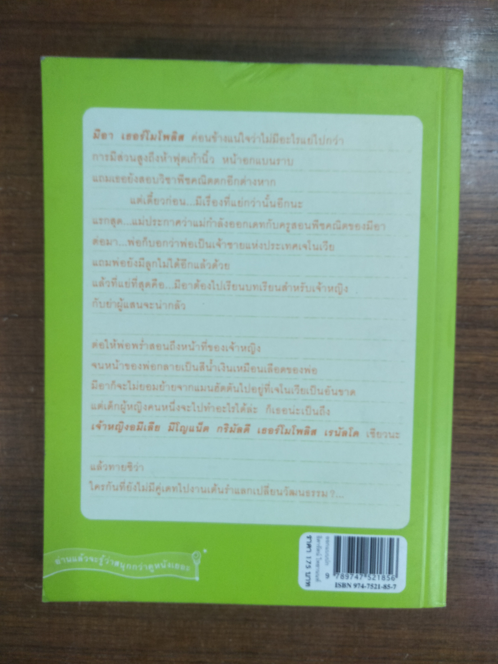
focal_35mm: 20
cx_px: 249
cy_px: 332
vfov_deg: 81.7
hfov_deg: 66.0
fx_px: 384
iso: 155
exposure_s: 1/33
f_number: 2.2
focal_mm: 3.46
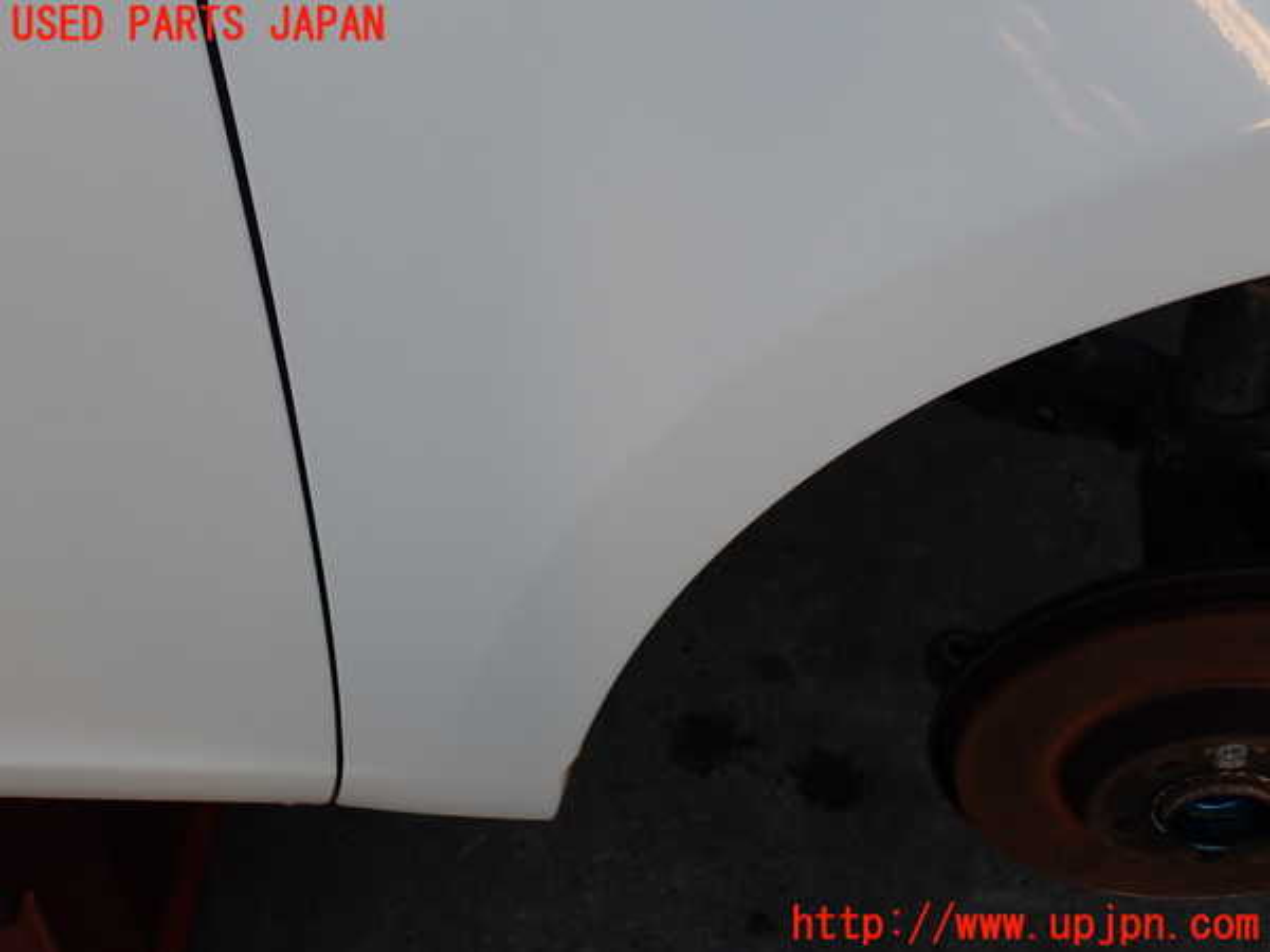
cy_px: 476
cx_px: 635
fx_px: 1394
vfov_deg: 37.7
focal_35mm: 38
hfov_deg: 49.0
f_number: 3.5
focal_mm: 6.83
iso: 100
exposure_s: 1/200
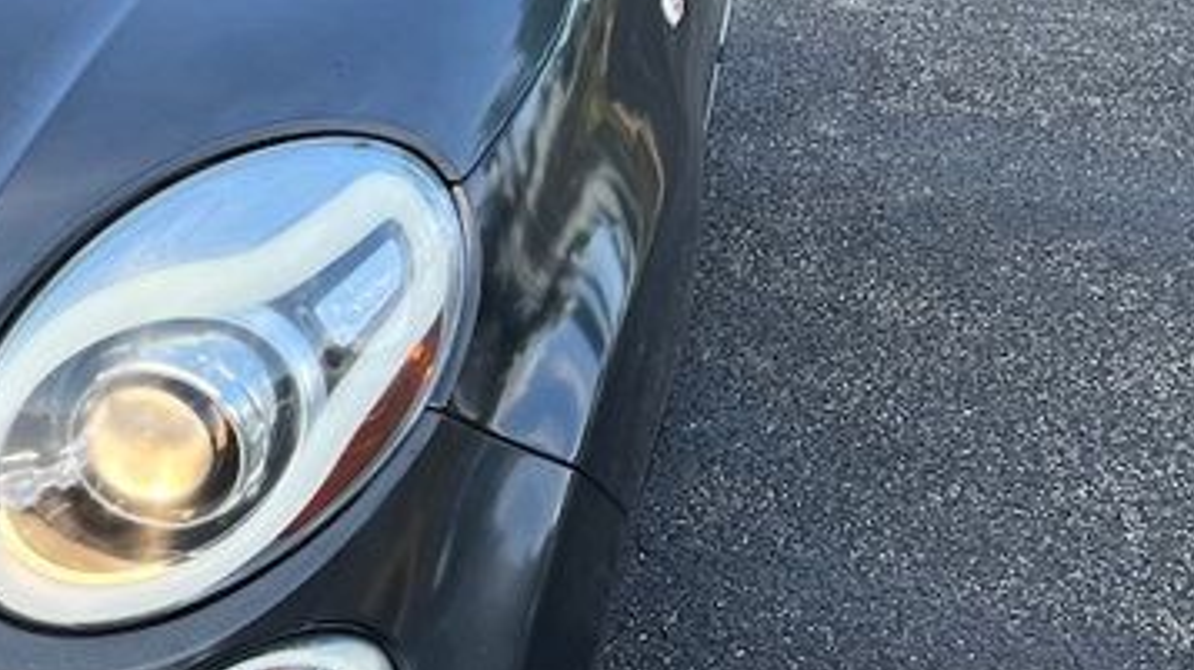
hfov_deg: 22.4
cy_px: 317
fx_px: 2563
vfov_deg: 14.9
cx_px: -500
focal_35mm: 81
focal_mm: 5.7
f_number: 1.5
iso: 50
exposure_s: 1/780
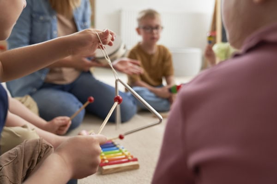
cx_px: 138
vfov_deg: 38.9
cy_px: 92
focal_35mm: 34
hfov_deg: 55.8
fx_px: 262
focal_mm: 34
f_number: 3.2
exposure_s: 1/125
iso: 500
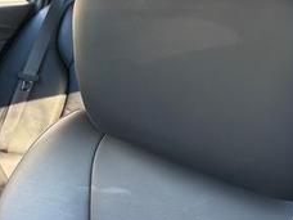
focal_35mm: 53
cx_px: 75
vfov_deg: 27.4
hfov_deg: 35.4
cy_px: 77
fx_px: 449
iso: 200
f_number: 1.78
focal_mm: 6.76
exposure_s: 1/100
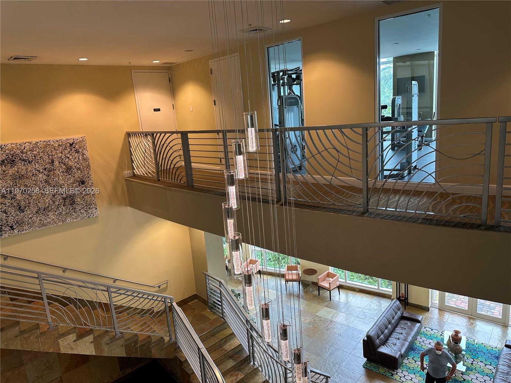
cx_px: 256
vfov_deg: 56.8
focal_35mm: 24
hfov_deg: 71.6
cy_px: 192
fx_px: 354
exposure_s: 1/60
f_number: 1.78
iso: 125
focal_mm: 6.86
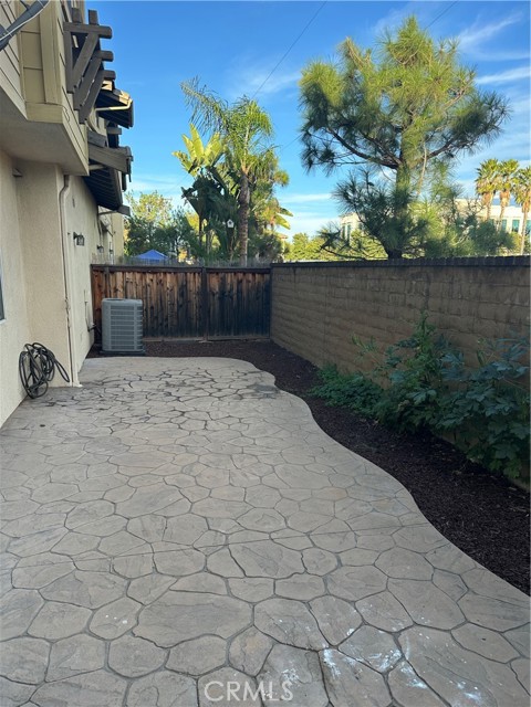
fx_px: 491
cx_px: 266
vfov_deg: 71.6
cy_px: 354
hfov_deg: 56.8
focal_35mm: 24
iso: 80
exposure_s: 1/999
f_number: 1.78
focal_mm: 6.86
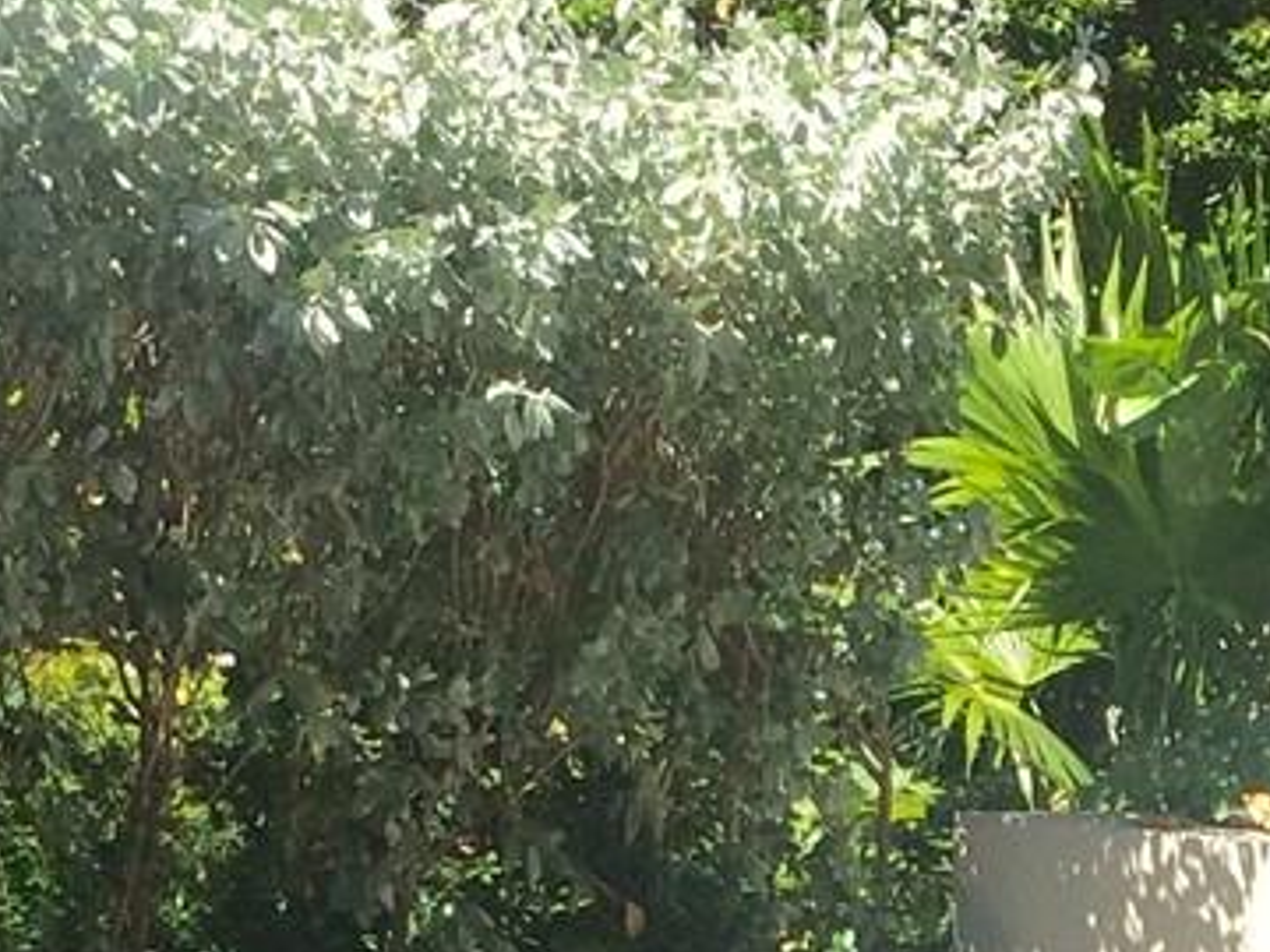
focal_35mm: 129
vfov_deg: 10.8
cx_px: 1453
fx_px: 4733
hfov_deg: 14.9
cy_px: 1692
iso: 32
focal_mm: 4.15
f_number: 2.2
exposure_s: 1/912
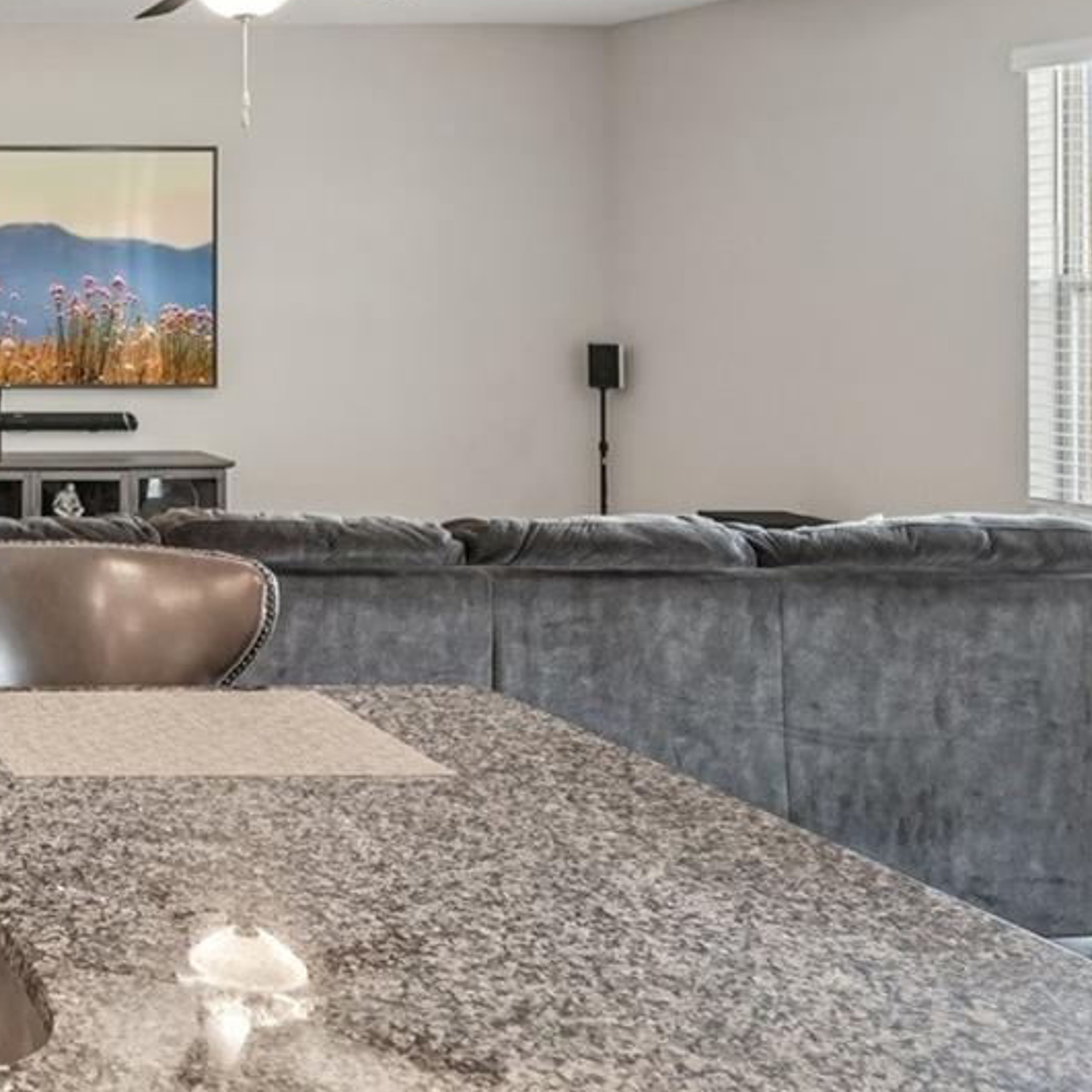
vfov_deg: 39.6
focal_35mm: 41
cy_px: 247
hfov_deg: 31.1
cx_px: -352
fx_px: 1463
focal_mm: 16
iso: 400
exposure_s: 1/6
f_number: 8
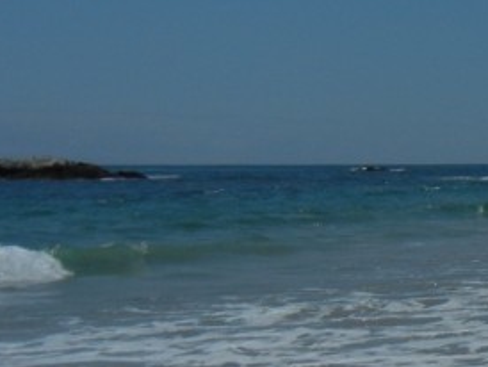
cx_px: 810
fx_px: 1580
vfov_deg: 13.2
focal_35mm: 112
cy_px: 198
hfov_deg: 15.6
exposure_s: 1/2000
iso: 160
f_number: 7
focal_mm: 5.4
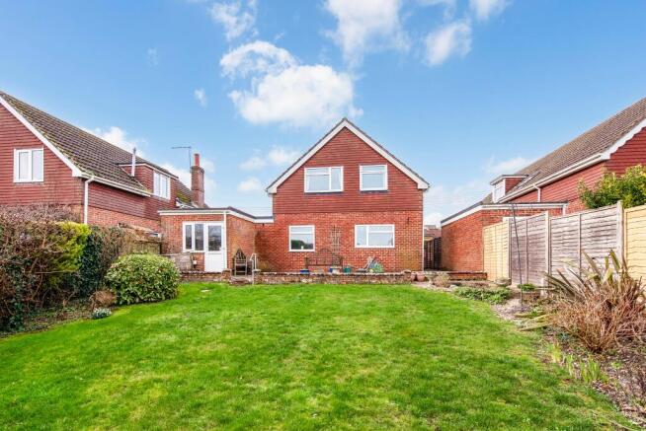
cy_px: 216
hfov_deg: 96.7
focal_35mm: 16
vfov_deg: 73.8
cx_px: 323
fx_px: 287
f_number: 7.1
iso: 400
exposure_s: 1/250
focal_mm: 16
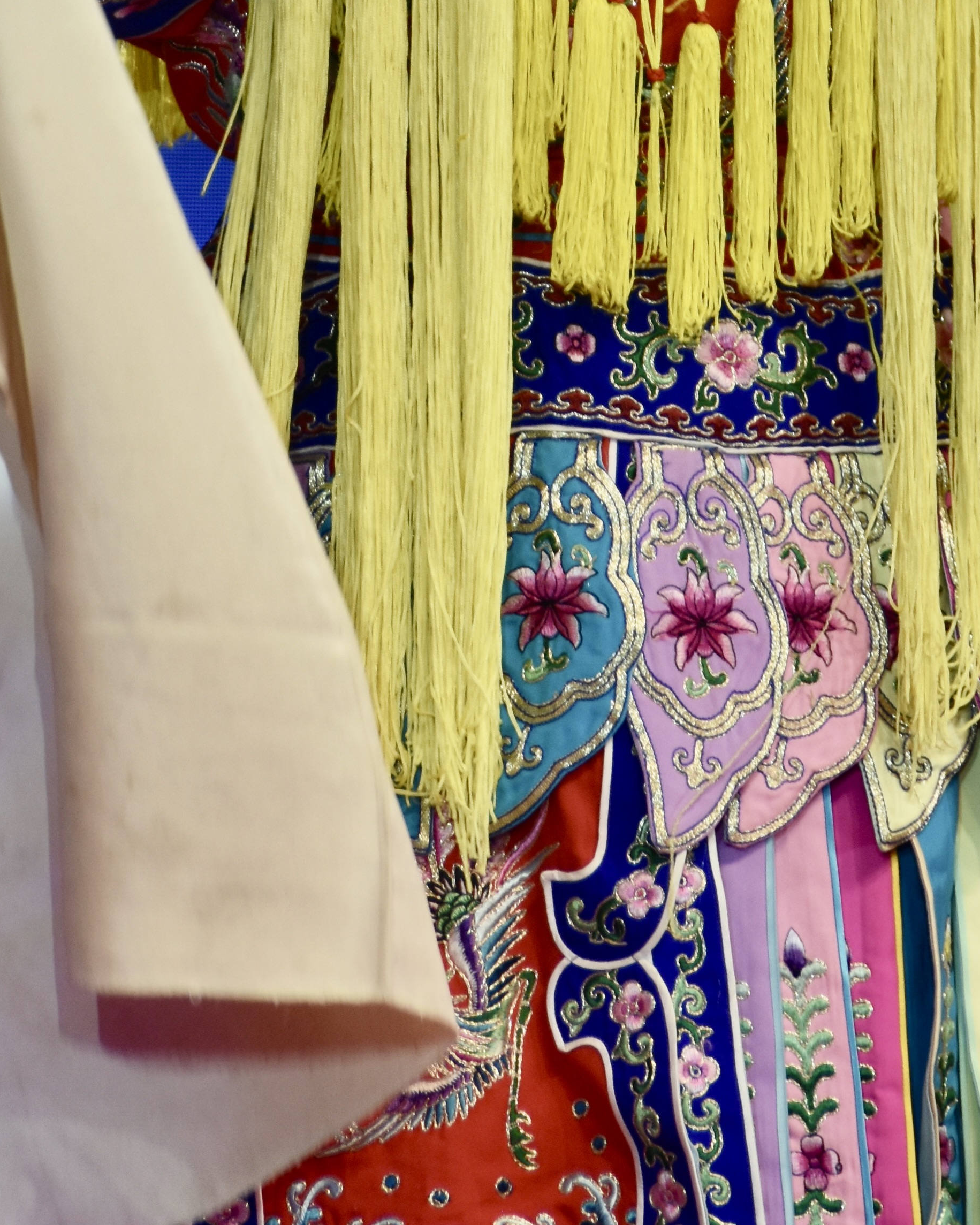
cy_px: -177
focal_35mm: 738
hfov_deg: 2.1
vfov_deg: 2.6
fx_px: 26758
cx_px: 409
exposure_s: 1/200
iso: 360
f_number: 5.6
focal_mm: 200
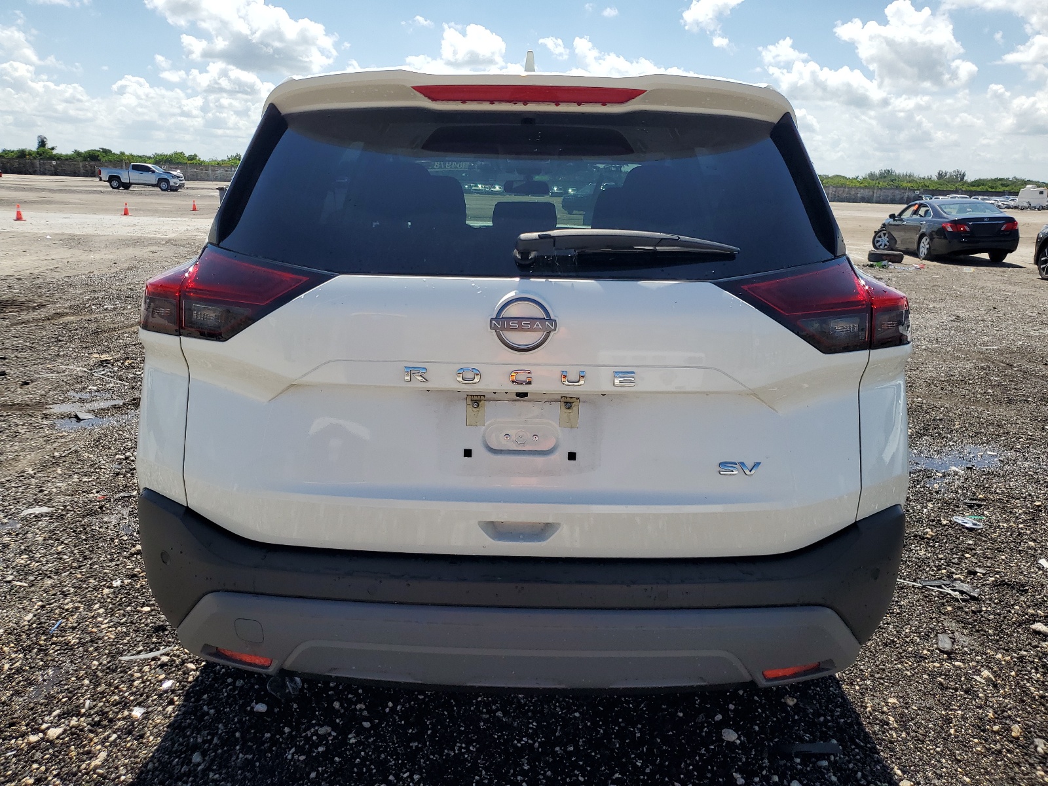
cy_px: 393
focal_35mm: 26
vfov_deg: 53.1
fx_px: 787
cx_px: 524
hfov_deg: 67.3
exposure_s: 1/3333
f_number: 1.5
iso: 50
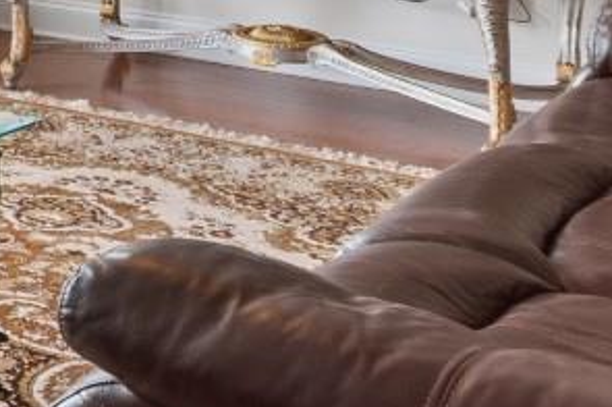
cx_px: -494
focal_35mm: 88
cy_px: -276
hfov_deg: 18.2
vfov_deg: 14.1
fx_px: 1494
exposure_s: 1/8
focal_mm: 11
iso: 100
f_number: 4.8
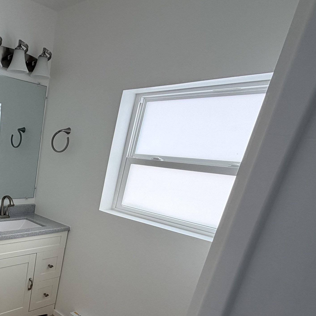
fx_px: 279
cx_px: 7
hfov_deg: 49.3
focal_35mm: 27
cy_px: 244
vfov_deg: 55.7
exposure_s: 1/234
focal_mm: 2.22
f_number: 2.2
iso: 50
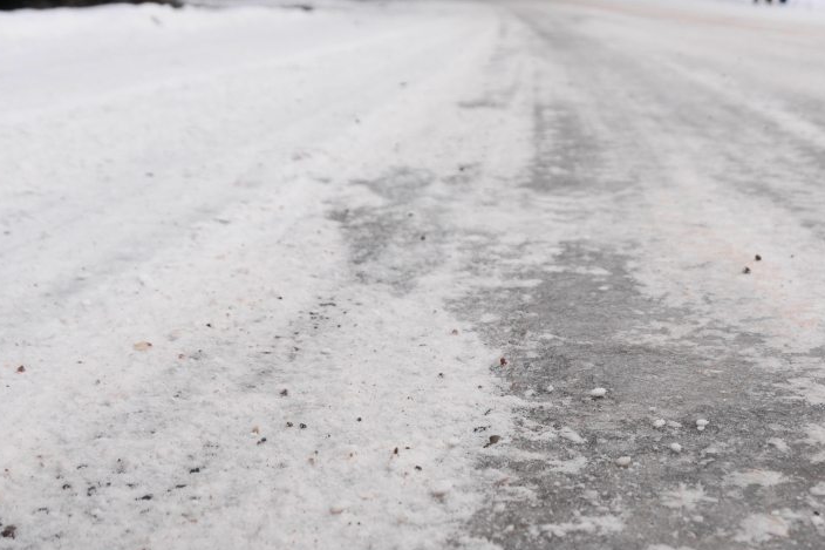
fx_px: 1237
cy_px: 334
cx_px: 552
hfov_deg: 36.5
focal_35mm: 54
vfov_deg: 25.0
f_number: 5.6
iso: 100
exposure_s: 1/125
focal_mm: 18
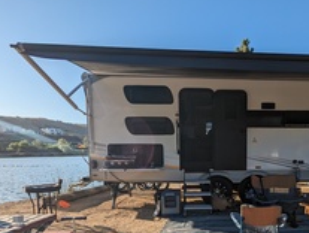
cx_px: 218
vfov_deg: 49.4
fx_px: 241
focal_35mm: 27
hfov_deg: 62.7
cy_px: 175
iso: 48
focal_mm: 2.35
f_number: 2.2
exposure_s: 1/1637
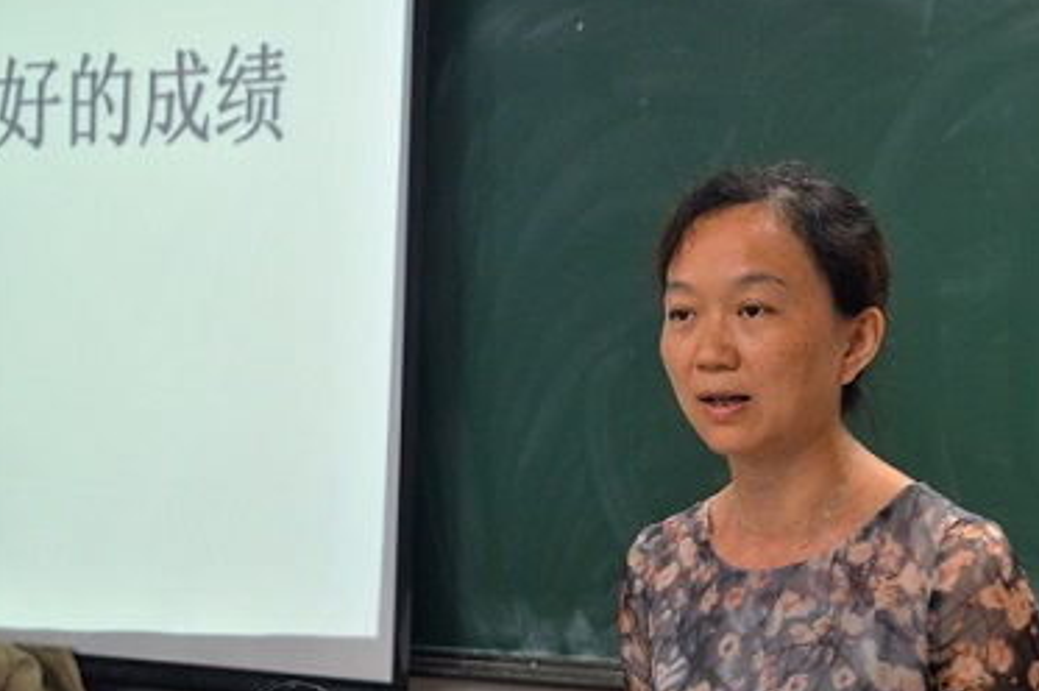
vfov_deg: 12.4
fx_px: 3191
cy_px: 294
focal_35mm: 111
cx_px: 680
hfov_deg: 18.4
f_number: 5.6
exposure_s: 1/25
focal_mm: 55
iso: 400
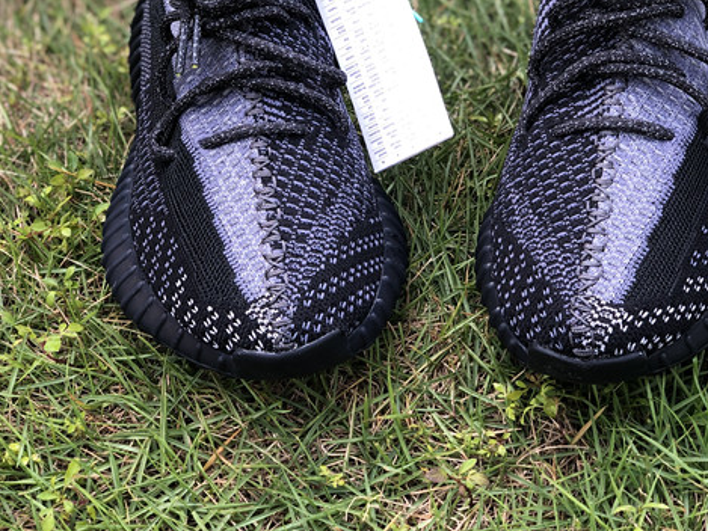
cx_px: 389
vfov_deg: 17.9
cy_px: 115
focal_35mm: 82
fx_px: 1678
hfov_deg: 23.8
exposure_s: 1/60
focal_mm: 6
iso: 20
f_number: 2.4
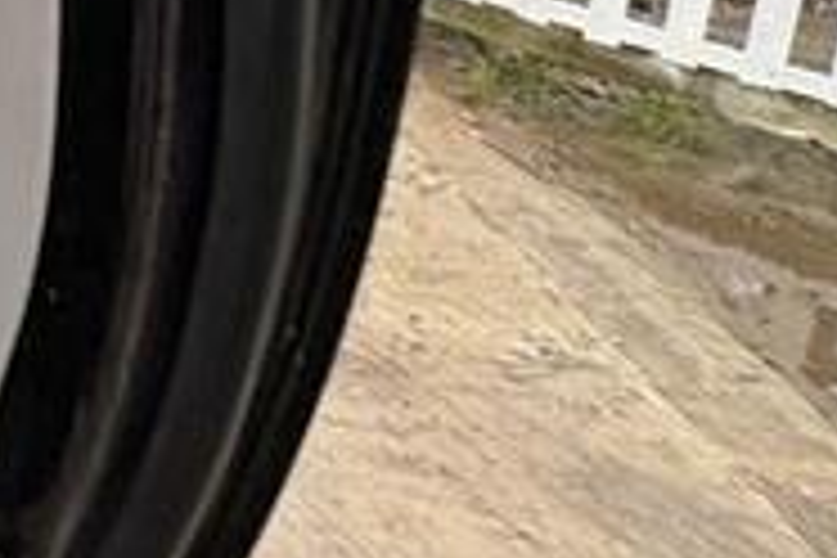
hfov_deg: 22.4
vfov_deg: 18.3
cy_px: -144
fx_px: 1627
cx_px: -490
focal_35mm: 70
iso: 250
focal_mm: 2.22
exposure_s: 1/67
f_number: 2.2
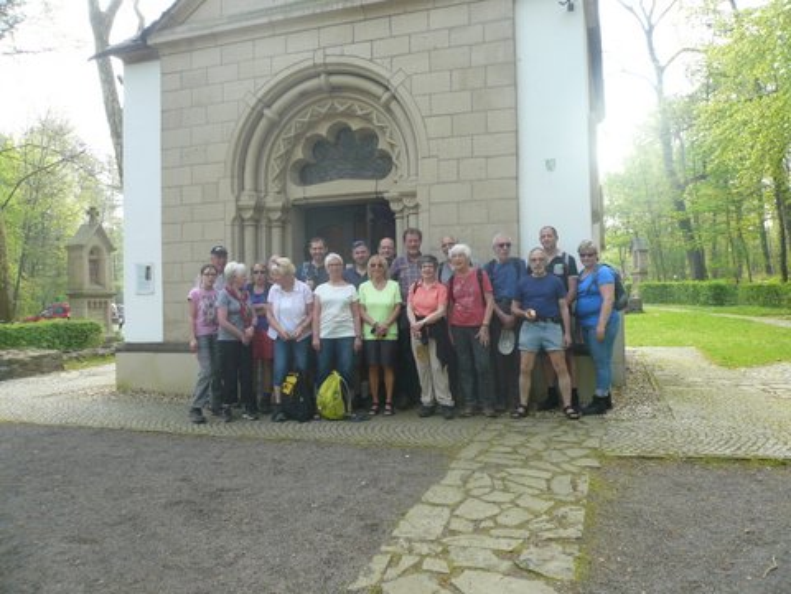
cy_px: 297
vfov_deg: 49.7
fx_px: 640
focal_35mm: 28
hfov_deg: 63.4
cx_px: 396
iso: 100
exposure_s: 1/160
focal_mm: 4.6
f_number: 2.8
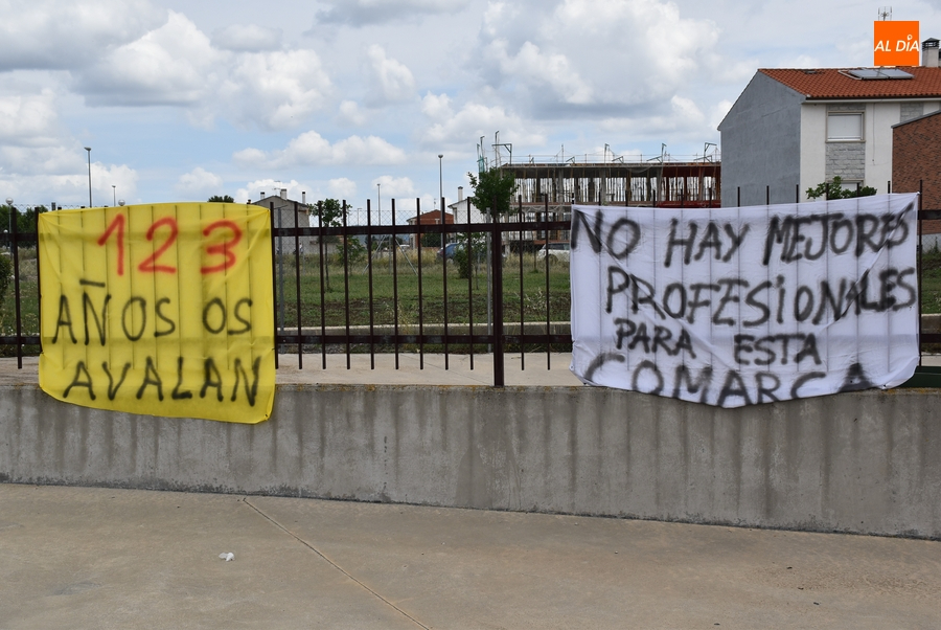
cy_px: 315
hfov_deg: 41.1
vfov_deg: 28.1
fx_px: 1256
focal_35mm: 48
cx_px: 470
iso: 200
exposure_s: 1/400
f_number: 10
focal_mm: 32
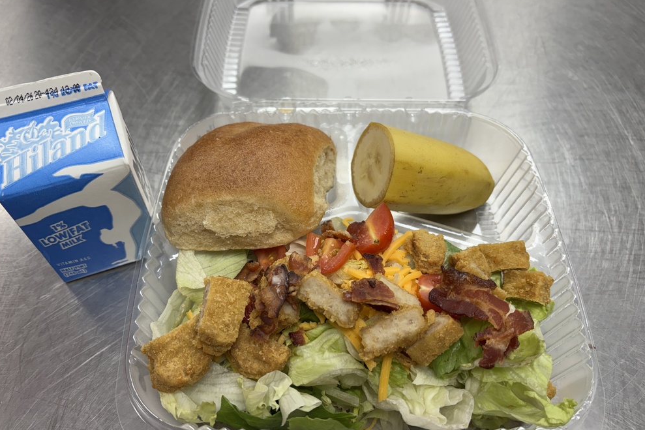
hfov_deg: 65.5
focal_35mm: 28
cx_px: 317
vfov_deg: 46.4
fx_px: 502
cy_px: 221
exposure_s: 1/120
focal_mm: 5.96
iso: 50
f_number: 1.6
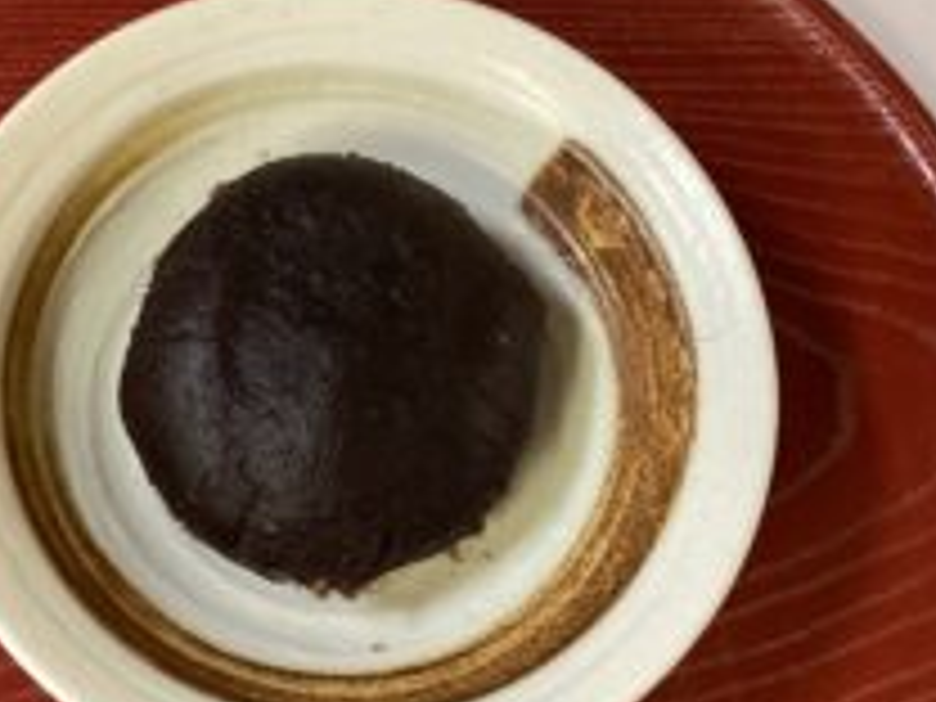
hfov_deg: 34.2
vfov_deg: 26.0
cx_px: 358
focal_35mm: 56
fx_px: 1514
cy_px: 434
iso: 320
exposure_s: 1/60
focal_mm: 3.3
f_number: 2.4
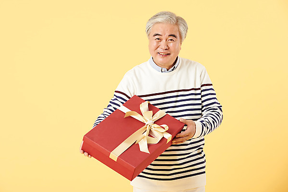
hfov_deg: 14.6
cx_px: 144
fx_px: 1120
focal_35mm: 140
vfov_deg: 9.8
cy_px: 96
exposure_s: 1/125
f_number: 8
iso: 100
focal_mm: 140
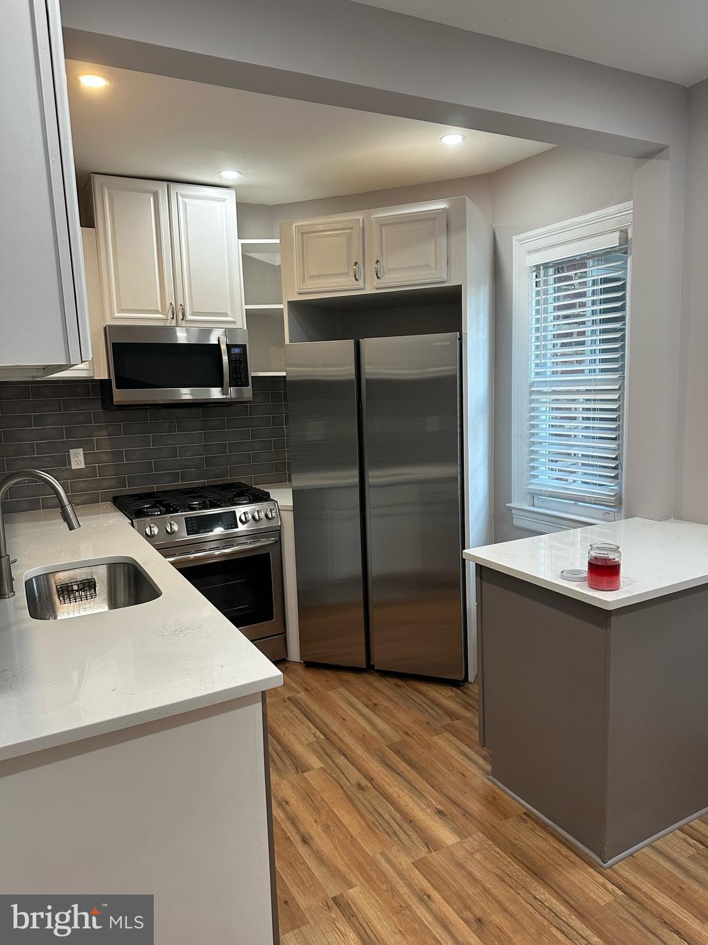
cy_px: 472
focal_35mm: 24
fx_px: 655
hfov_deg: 56.8
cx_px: 354
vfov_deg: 71.6
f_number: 1.78
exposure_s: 1/120
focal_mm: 6.86
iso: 200
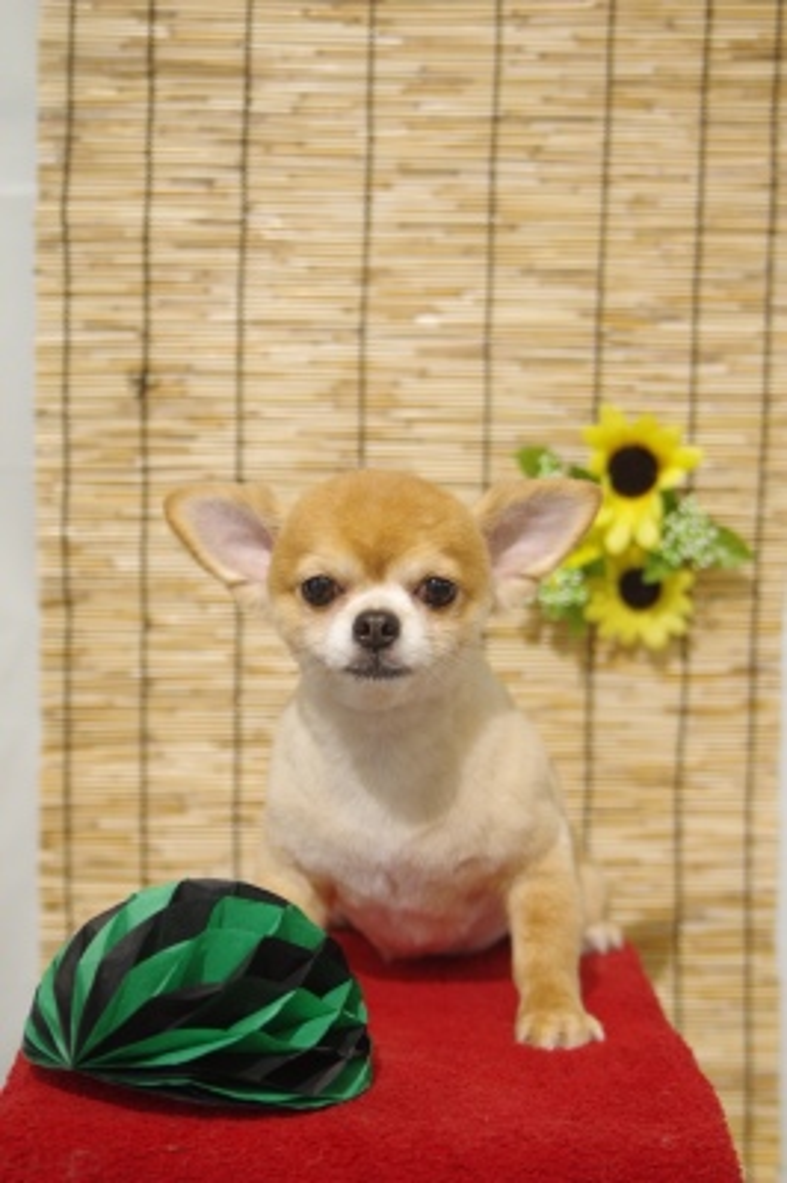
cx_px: 394
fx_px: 2463
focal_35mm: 75
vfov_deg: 27.0
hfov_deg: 18.2
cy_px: 592
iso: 320
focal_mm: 50
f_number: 2.8
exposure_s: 1/100
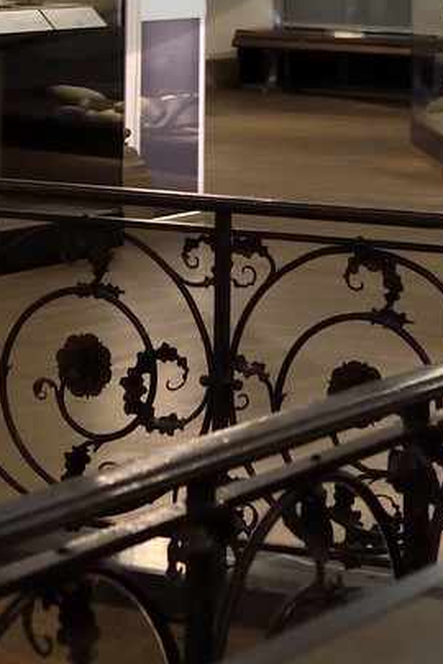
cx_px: -25
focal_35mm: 166
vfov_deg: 11.7
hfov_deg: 8.2
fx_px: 3064
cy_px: -436
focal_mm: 42
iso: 3200
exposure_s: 1/50
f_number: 5
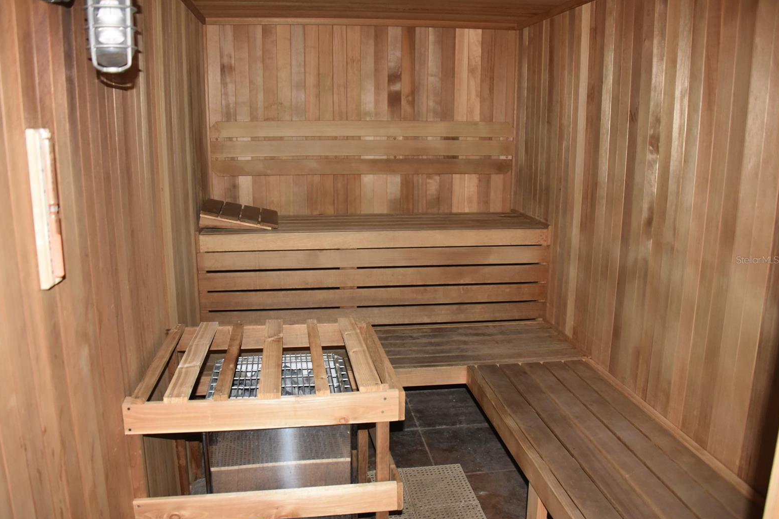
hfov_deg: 63.6
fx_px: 627
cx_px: 378
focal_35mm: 29
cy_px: 260
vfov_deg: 45.0
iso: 3200
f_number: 3.5
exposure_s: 1/60
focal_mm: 28
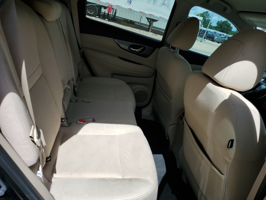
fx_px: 200
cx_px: 133
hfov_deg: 67.3
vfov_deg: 53.1
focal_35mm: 26
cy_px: 100
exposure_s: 1/2500
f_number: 1.5
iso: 50
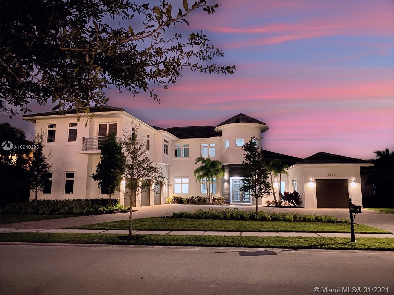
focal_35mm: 26
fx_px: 296
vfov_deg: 53.1
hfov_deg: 67.3
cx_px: 197
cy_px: 148
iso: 640
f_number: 1.8
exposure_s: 1/8
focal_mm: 4.25
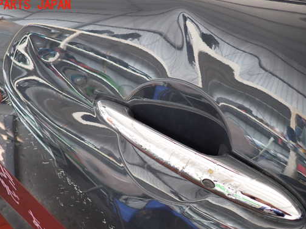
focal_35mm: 30
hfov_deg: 59.9
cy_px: 135
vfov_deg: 46.6
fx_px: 265
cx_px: 143
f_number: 2
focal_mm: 4.5
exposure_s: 1/80
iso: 200
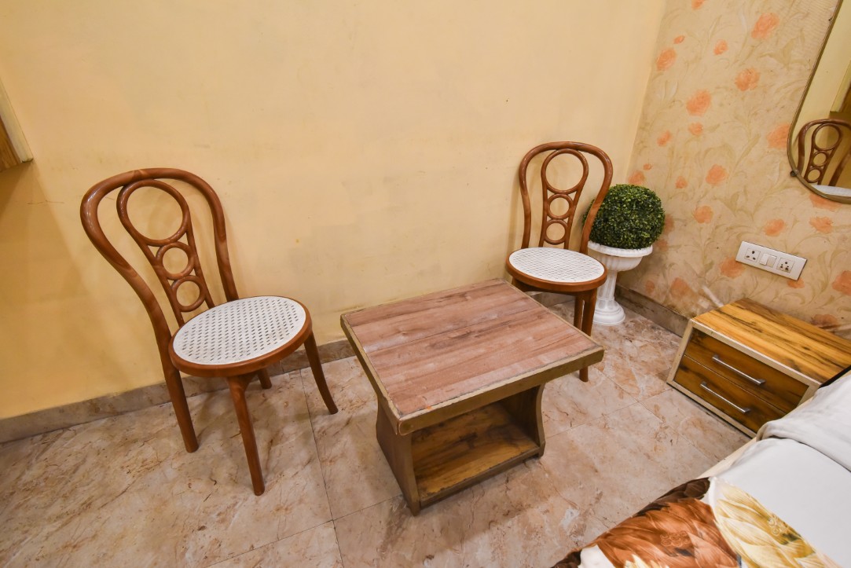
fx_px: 378
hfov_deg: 96.7
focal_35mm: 16
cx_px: 426
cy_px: 284
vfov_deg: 73.8
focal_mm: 16
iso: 2500
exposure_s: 1/50
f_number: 8
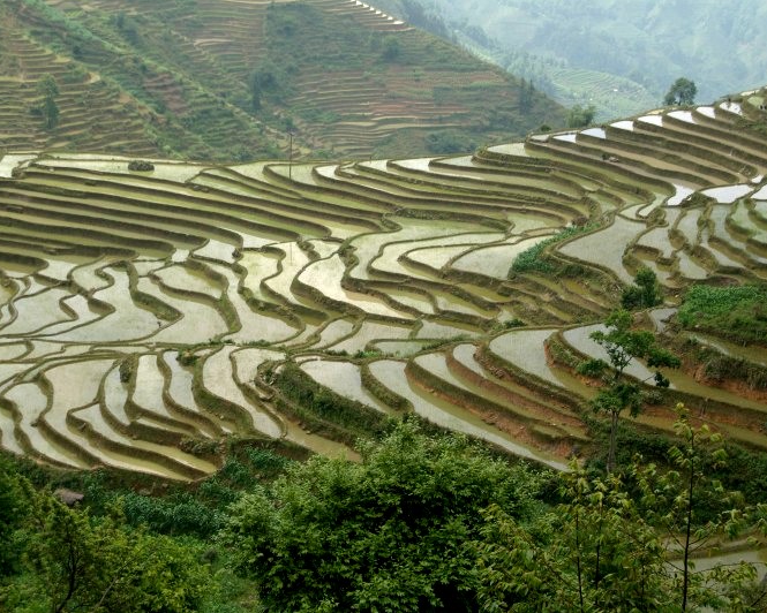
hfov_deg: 24.4
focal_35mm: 78
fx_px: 1771
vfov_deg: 19.7
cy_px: 307
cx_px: 360
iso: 100
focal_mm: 46
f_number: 6.7
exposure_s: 1/180
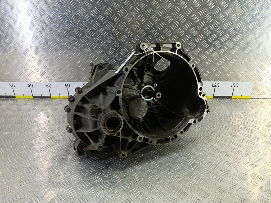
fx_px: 180
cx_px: 136
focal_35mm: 23
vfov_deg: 58.9
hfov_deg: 73.9
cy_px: 102
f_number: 1.6
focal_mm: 4.11
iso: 172
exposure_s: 1/50
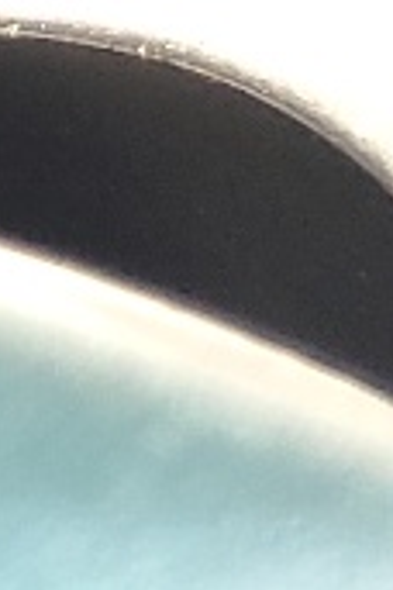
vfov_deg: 7.2
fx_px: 4143
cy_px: -1246
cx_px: -1920
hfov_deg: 4.3
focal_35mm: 253
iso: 68
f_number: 1.5
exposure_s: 1/120
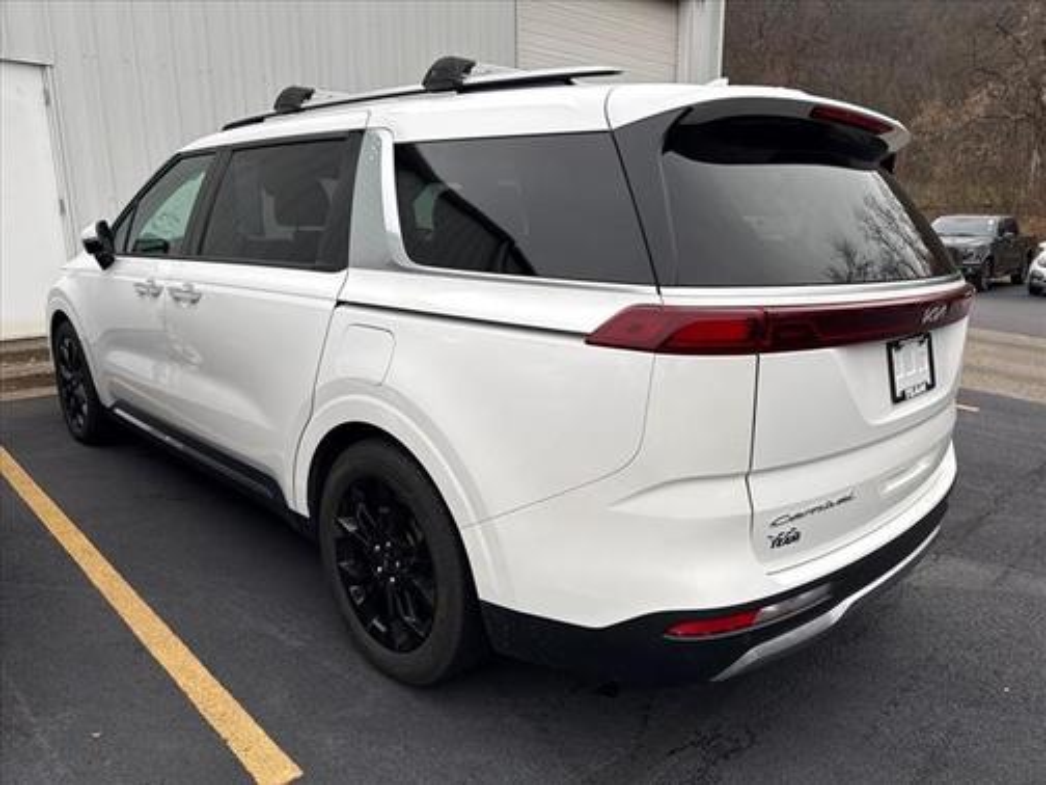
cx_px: 523
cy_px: 392
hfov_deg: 71.6
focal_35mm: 24
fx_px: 725
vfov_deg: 56.8
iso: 80
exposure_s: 1/521
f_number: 1.78
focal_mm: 6.76
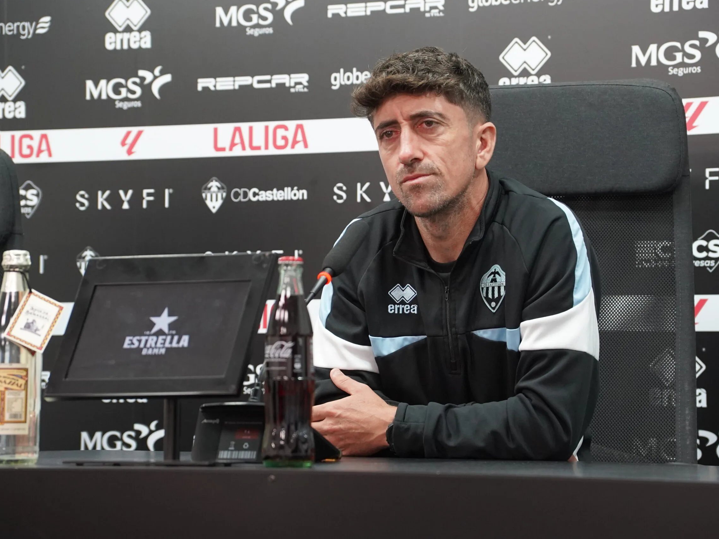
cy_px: 269
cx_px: 375
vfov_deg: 13.0
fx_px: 2368
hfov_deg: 17.3
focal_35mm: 114
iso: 2500
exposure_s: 1/160
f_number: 4
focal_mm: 70
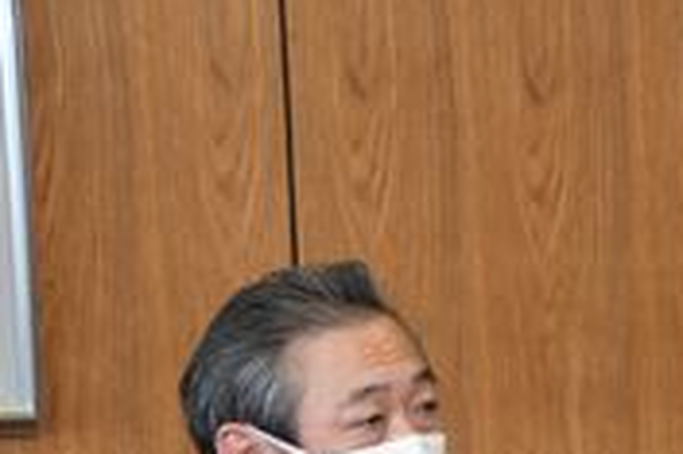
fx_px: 4037
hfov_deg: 9.4
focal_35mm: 213
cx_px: 962
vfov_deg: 6.4
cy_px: 568
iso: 1000
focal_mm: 50
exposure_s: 1/250
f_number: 5
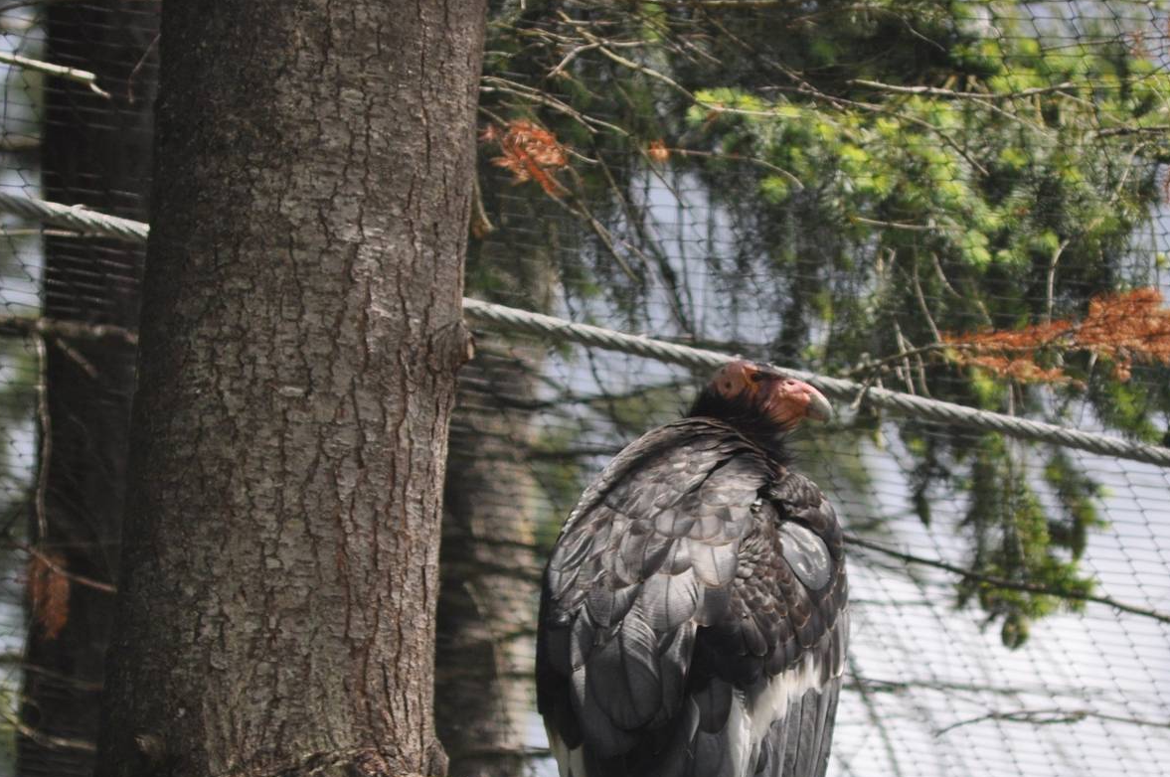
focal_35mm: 398
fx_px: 12910
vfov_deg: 3.4
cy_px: 508
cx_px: 548
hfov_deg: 5.2
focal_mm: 195
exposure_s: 1/1250
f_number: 5.6
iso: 400
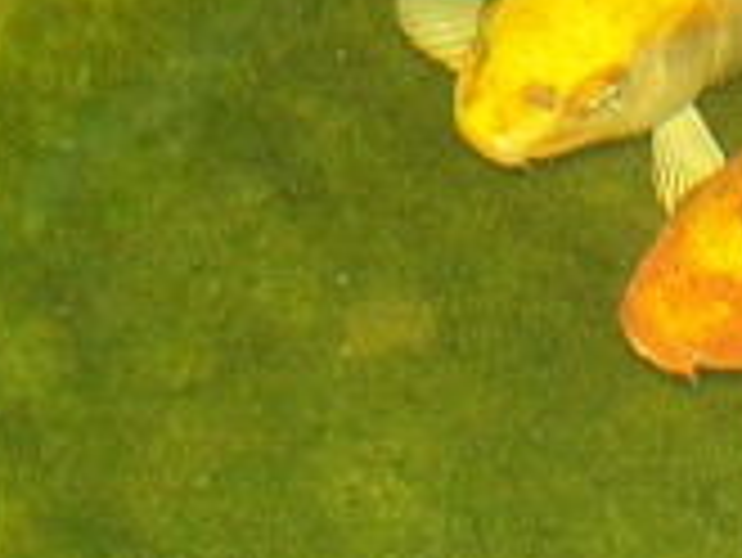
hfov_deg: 13.6
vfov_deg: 11.2
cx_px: 1286
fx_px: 2810
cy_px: 630
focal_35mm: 131
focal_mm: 6
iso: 160
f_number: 2.7
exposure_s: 1/60
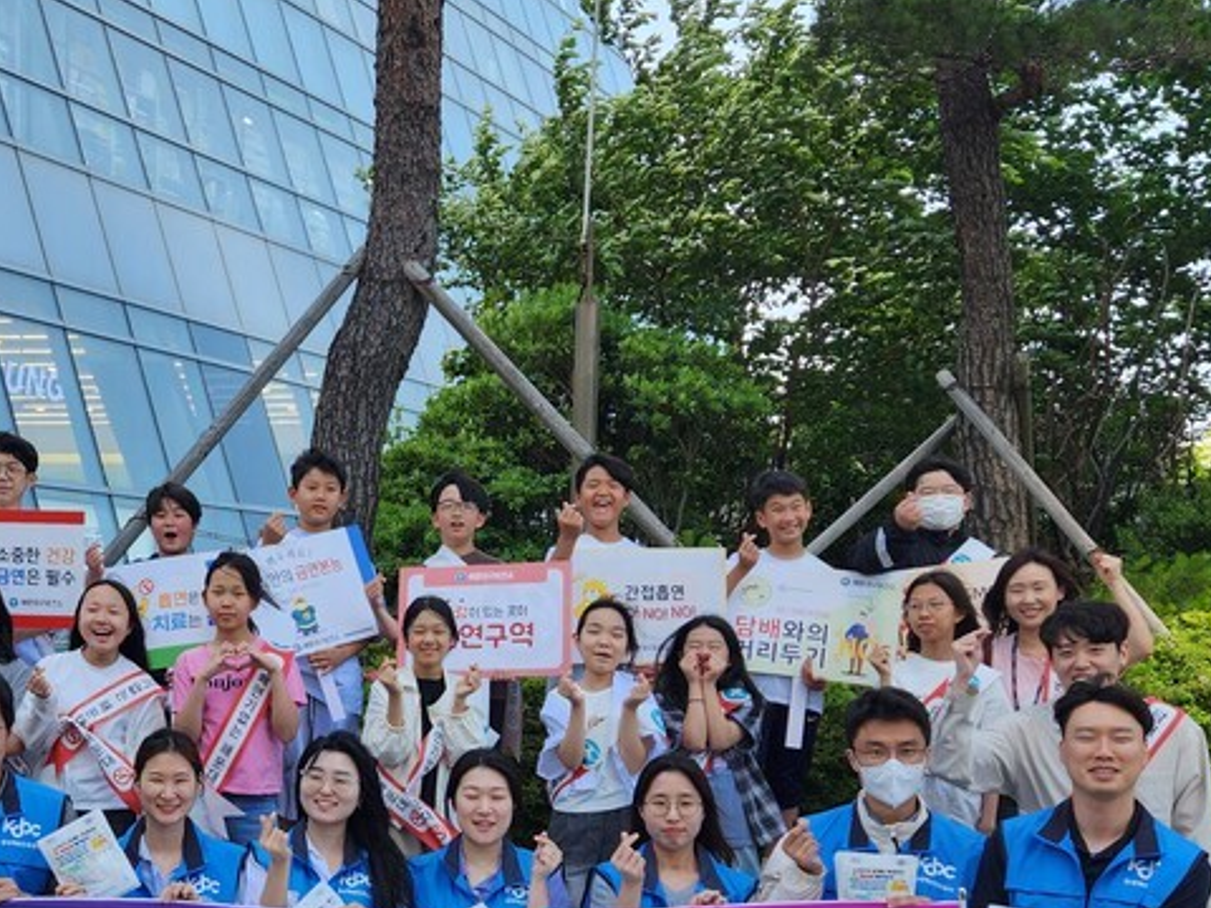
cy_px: 719
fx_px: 1609
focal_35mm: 46
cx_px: 308
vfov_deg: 30.8
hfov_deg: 40.1
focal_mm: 5.4
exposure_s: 1/286
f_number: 1.8
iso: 20
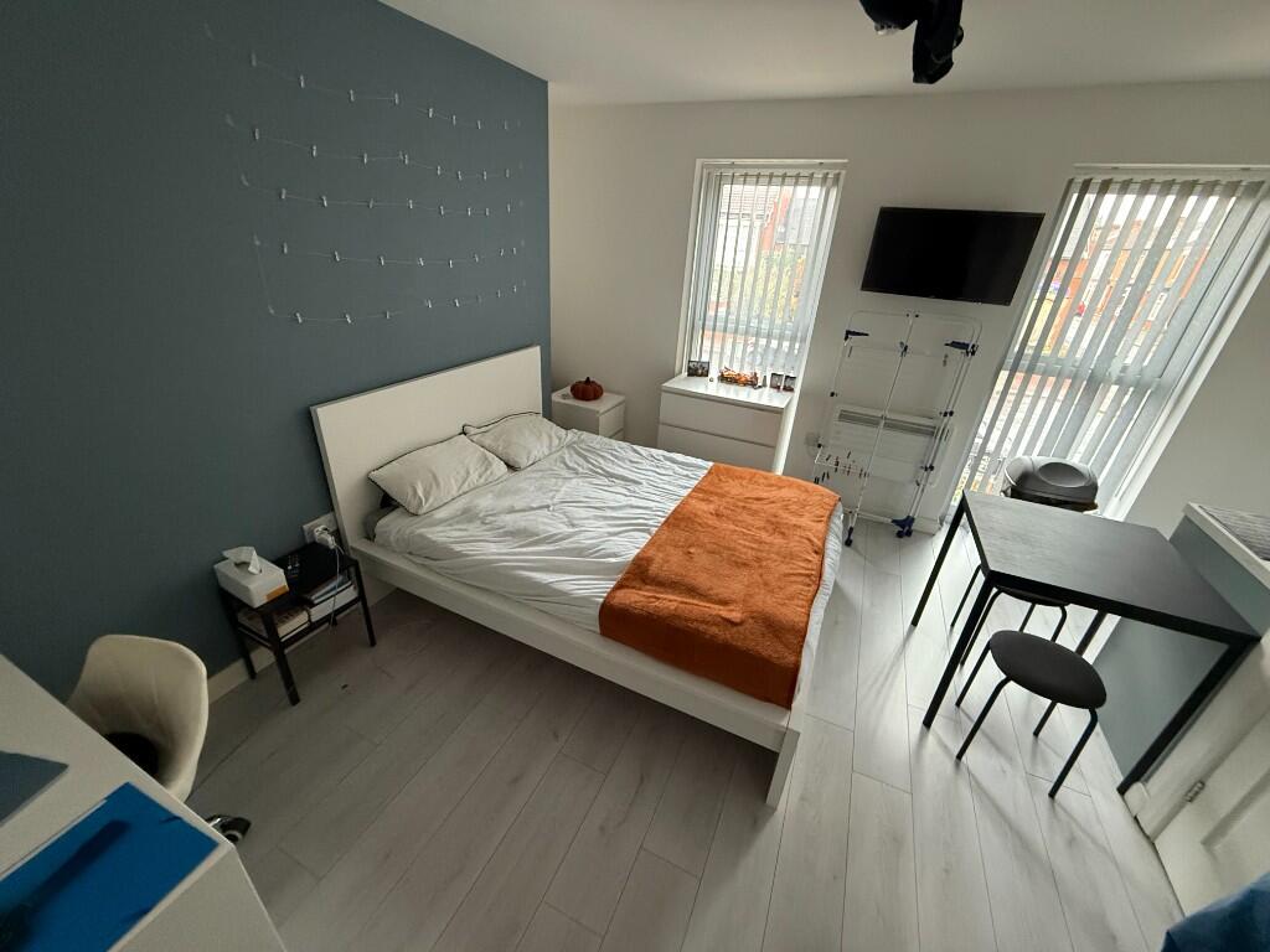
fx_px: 514
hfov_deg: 102.1
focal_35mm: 14
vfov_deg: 85.7
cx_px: 635
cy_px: 476
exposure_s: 1/60
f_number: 2.2
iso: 640
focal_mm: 2.22
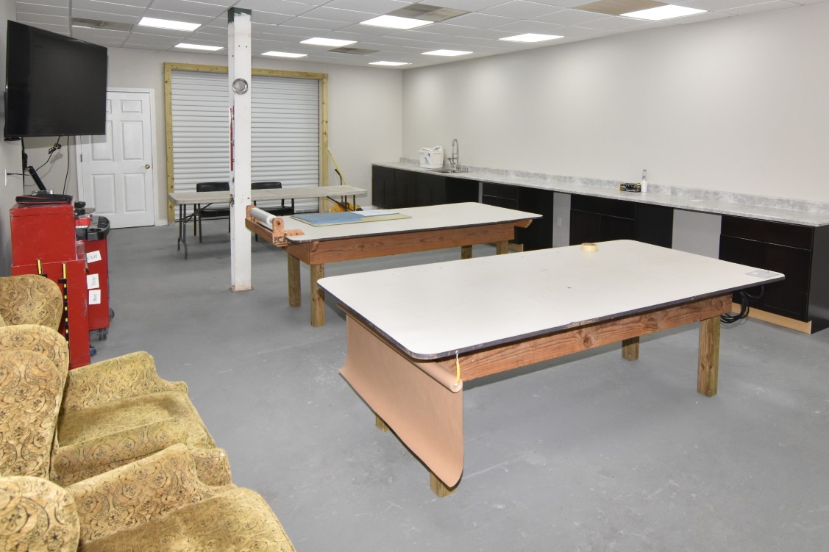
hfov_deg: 74.2
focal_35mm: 24
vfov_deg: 52.6
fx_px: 546
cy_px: 182
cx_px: 455
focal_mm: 11
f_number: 7.1
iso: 800
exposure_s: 1/100
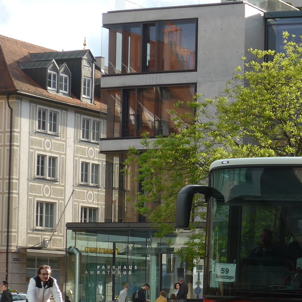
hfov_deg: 12.0
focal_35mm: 144
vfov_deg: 12.1
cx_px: 289
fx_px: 1421
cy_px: 236
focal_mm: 14.2
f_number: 4.1
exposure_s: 1/200
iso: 80
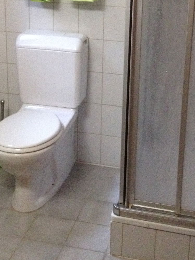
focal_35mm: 75
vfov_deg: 25.6
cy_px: 59
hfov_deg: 19.7
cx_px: 100
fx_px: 563
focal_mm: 4.28
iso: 400
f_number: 2.4
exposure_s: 1/20
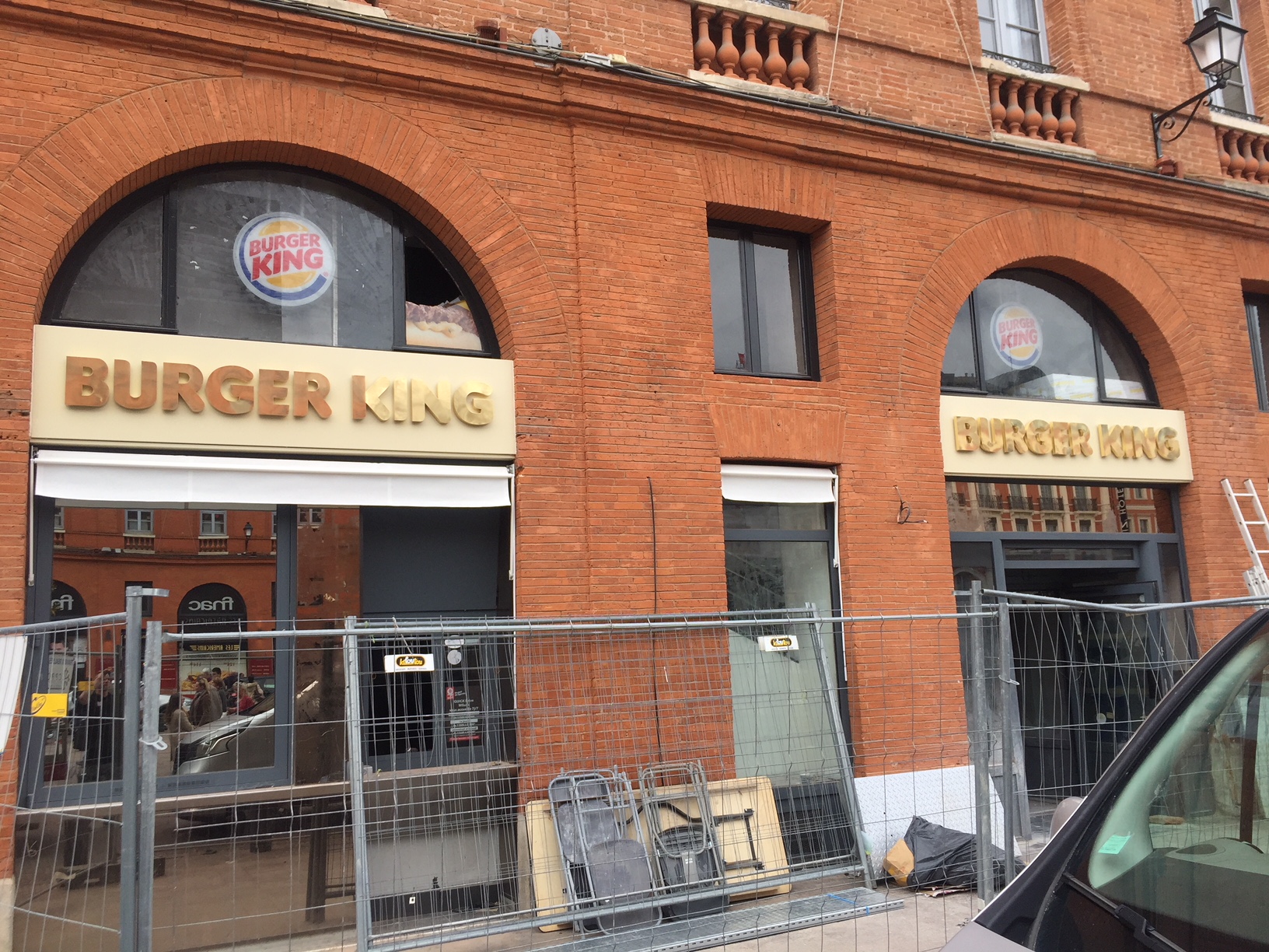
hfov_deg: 61.7
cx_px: 634
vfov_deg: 48.2
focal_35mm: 29
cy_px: 476
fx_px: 1063
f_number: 2.2
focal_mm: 4.15
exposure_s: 1/706
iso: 32
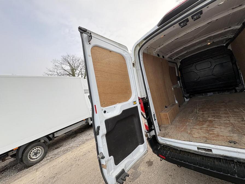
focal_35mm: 14
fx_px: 99
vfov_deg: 85.7
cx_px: 122
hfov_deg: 102.1
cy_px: 92
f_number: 2.2
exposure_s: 1/525
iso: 64
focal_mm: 2.22
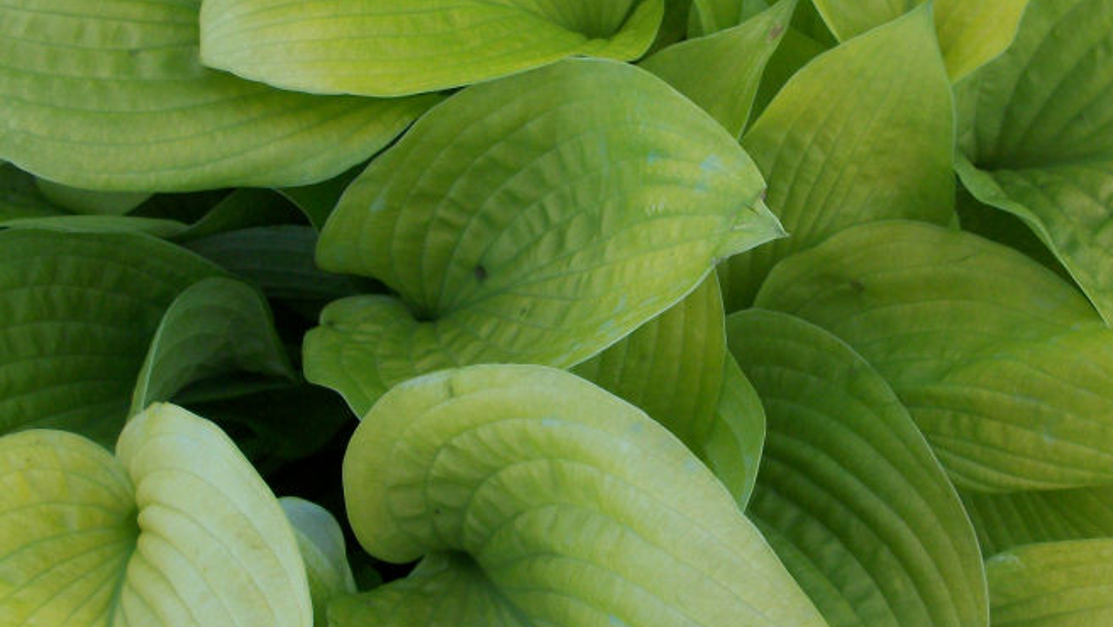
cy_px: 363
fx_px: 1712
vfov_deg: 20.7
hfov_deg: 35.8
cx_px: 684
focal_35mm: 58
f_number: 3.1
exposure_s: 1/500
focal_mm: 6.3
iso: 140
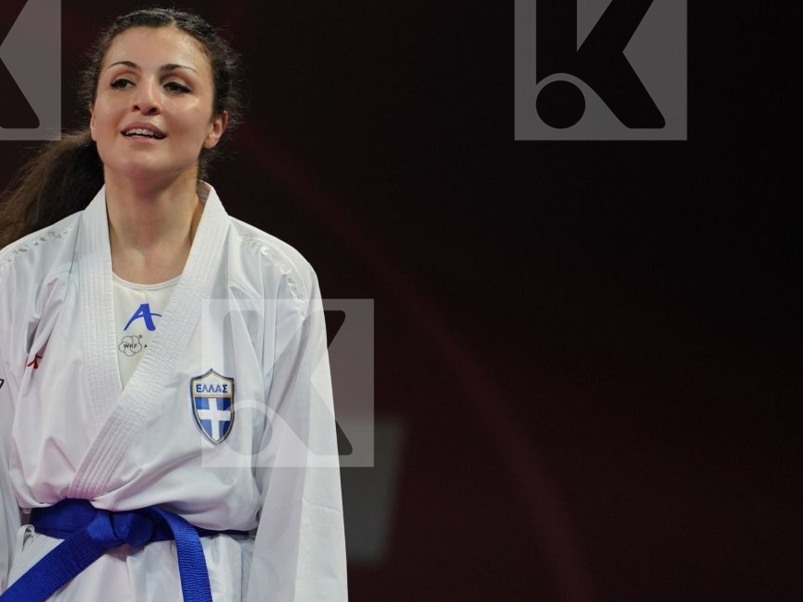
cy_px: 383
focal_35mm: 398
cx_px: -25
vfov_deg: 3.7
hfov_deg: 5.0
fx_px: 9230
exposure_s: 1/1000
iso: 1250
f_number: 2.8
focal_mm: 200
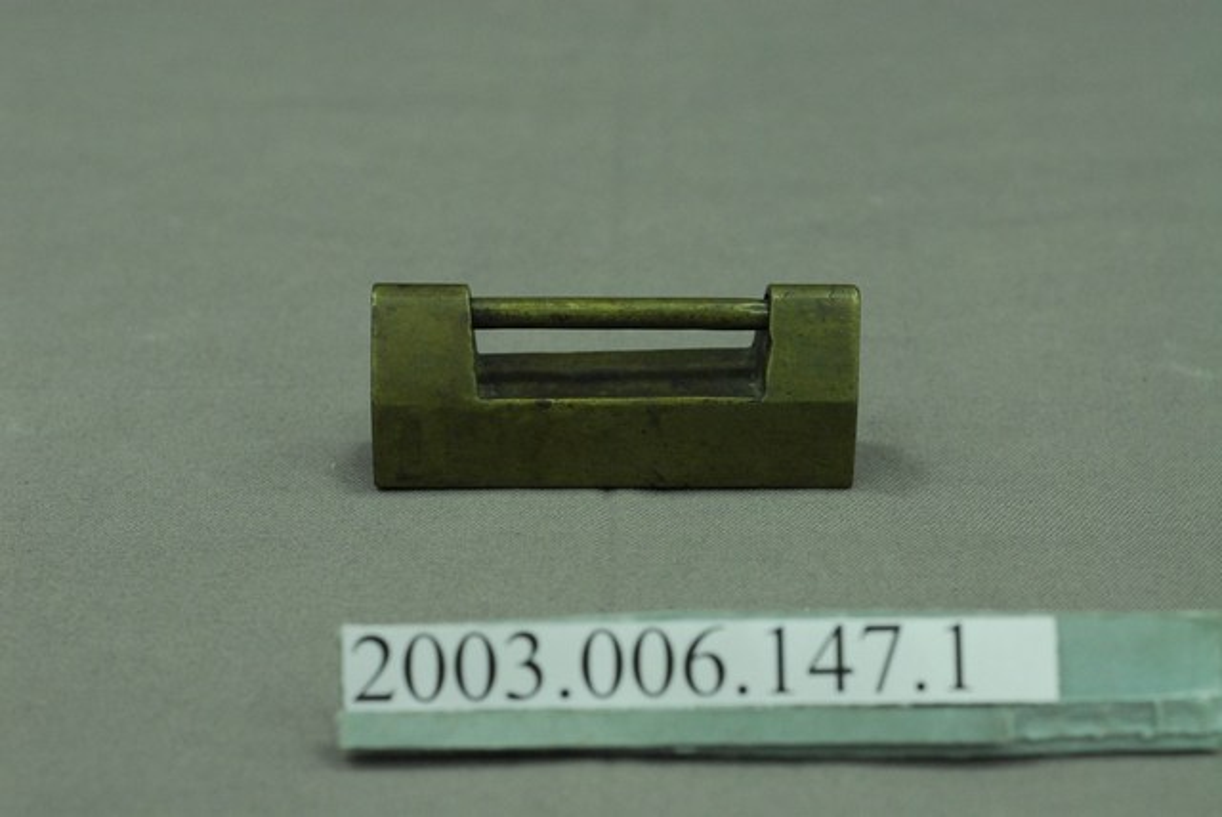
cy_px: 408
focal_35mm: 90
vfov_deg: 15.2
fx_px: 3058
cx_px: 611
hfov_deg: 22.6
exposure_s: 1/20
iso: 1000
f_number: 10
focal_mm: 60
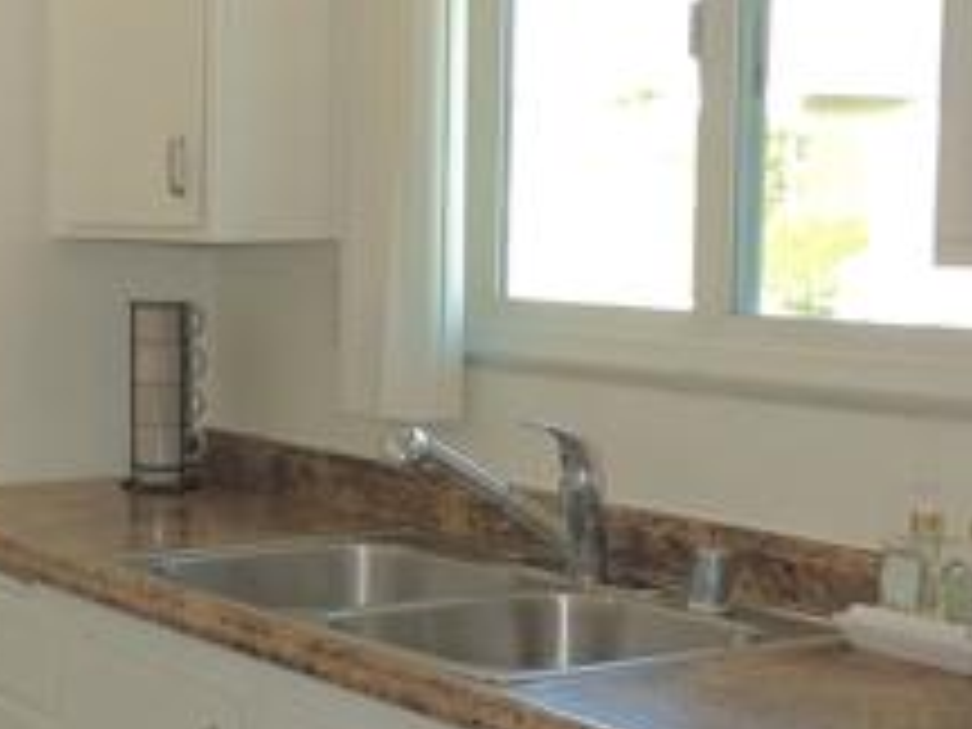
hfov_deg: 25.6
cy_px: 387
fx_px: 1994
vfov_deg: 20.7
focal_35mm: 71
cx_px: -68
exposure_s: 1/40
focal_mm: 4.3
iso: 140
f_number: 3
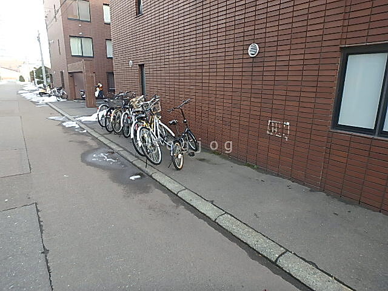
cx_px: 194
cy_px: 146
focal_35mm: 21
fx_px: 235
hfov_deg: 79.0
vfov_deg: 63.4
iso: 125
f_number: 3.5
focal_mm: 3.7
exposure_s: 1/80
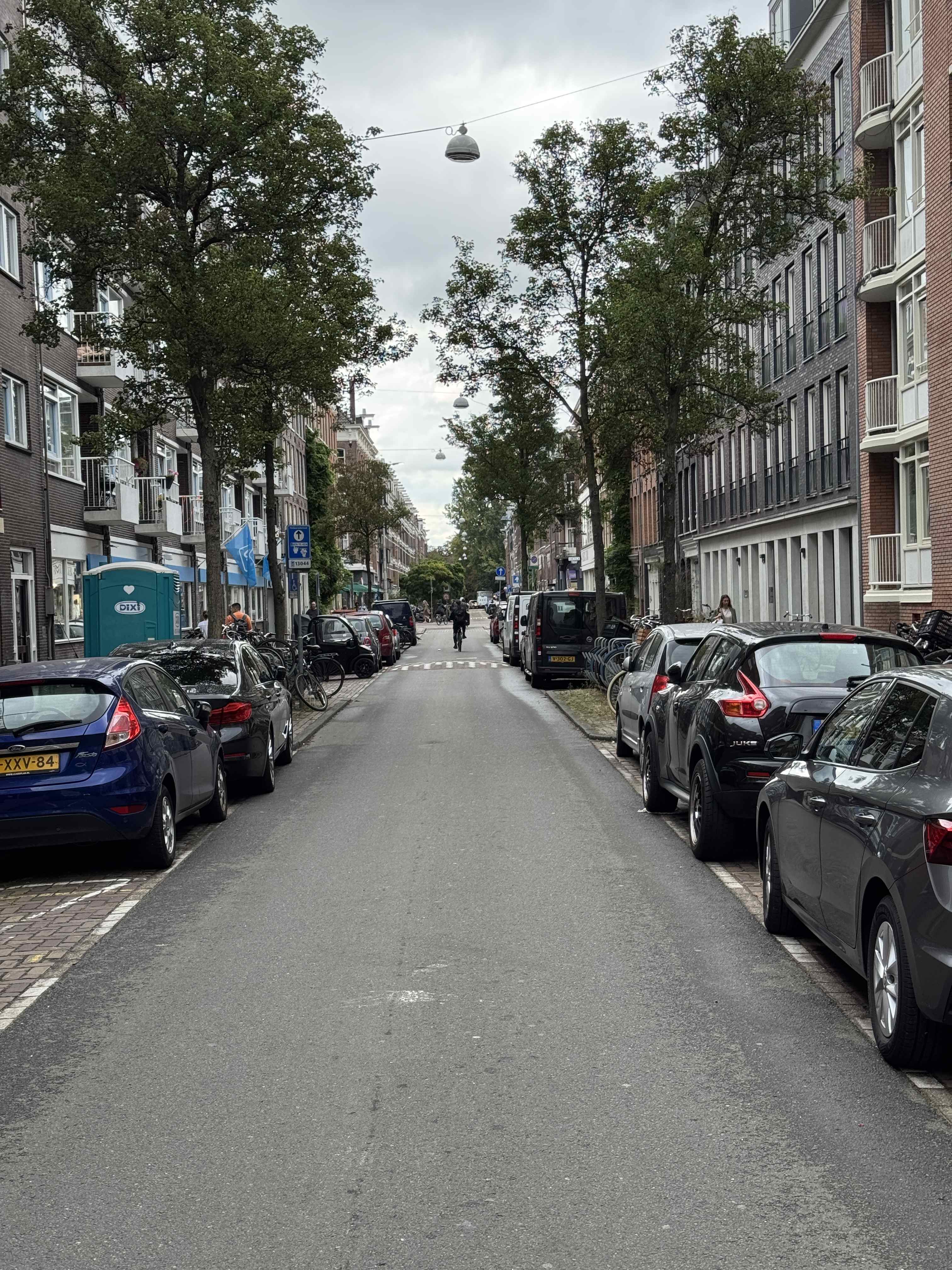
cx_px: 476
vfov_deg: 39.7
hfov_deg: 30.3
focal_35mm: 48
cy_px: 635
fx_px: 1760
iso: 64
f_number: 1.78
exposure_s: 1/278
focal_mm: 6.76
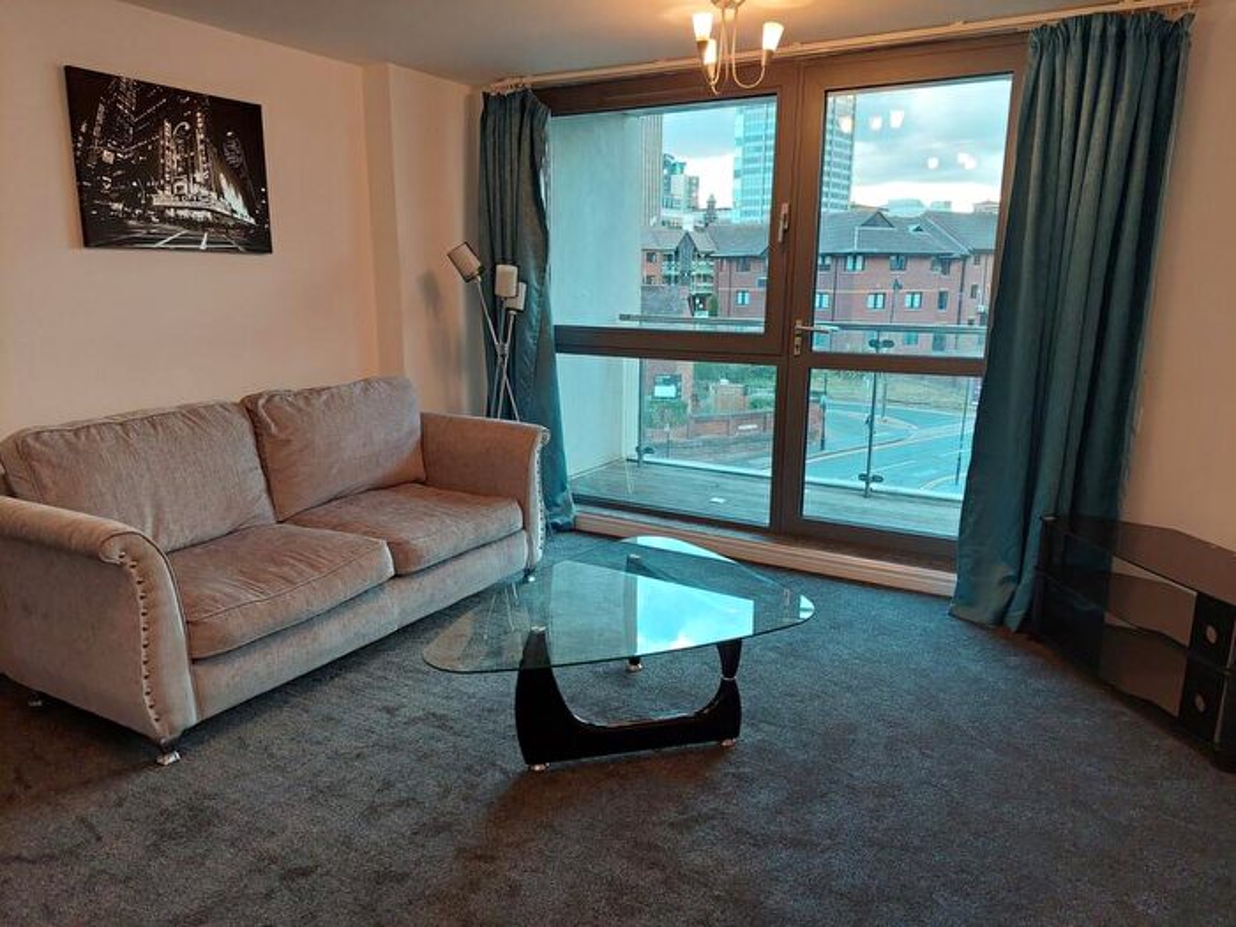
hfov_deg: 69.4
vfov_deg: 54.9
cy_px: 464
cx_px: 618
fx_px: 893
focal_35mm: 25
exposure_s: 1/50
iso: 100
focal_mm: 5.23
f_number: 1.8
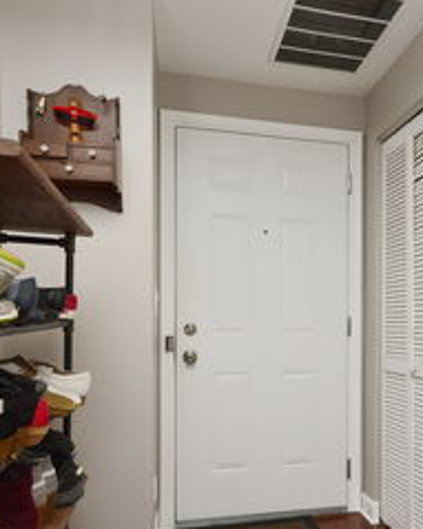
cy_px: 335
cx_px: 319
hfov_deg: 43.7
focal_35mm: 32
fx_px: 508
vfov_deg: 54.3
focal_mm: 11.5
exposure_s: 1/80
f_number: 9
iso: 800
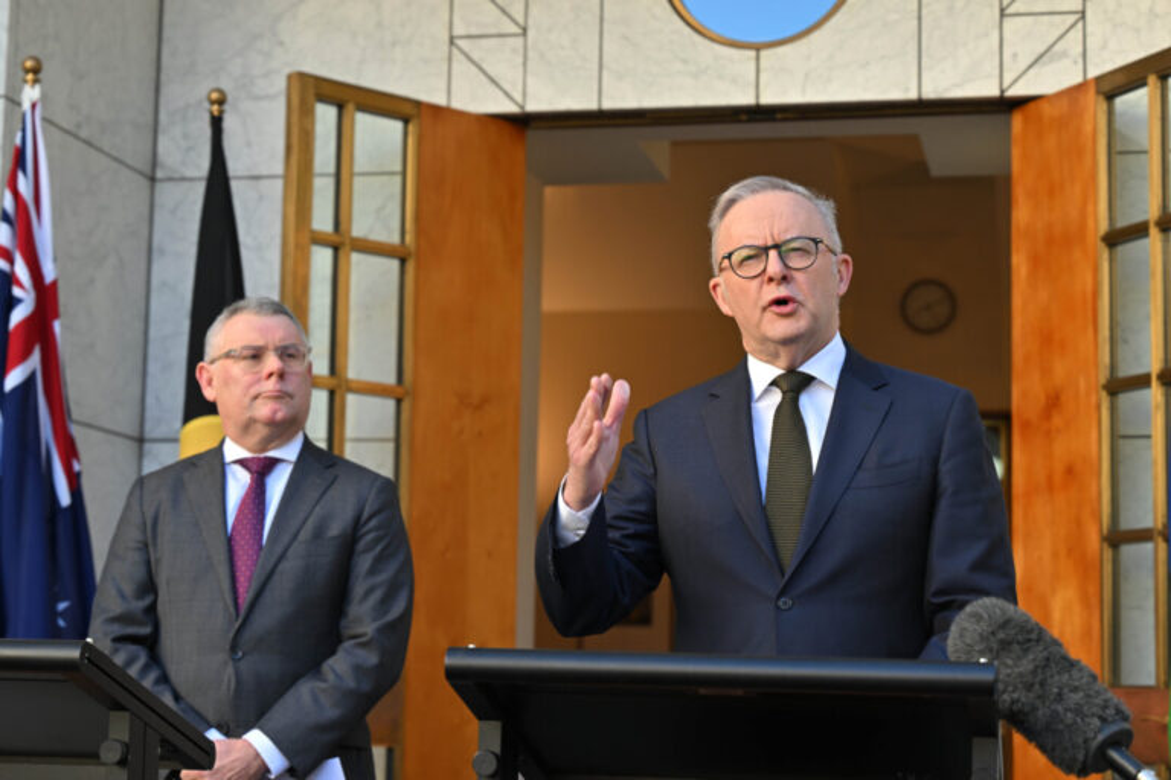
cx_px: 586
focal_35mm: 72
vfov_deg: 18.9
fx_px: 2342
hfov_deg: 28.1
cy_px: 390
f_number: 5
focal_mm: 72
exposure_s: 1/320
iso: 500
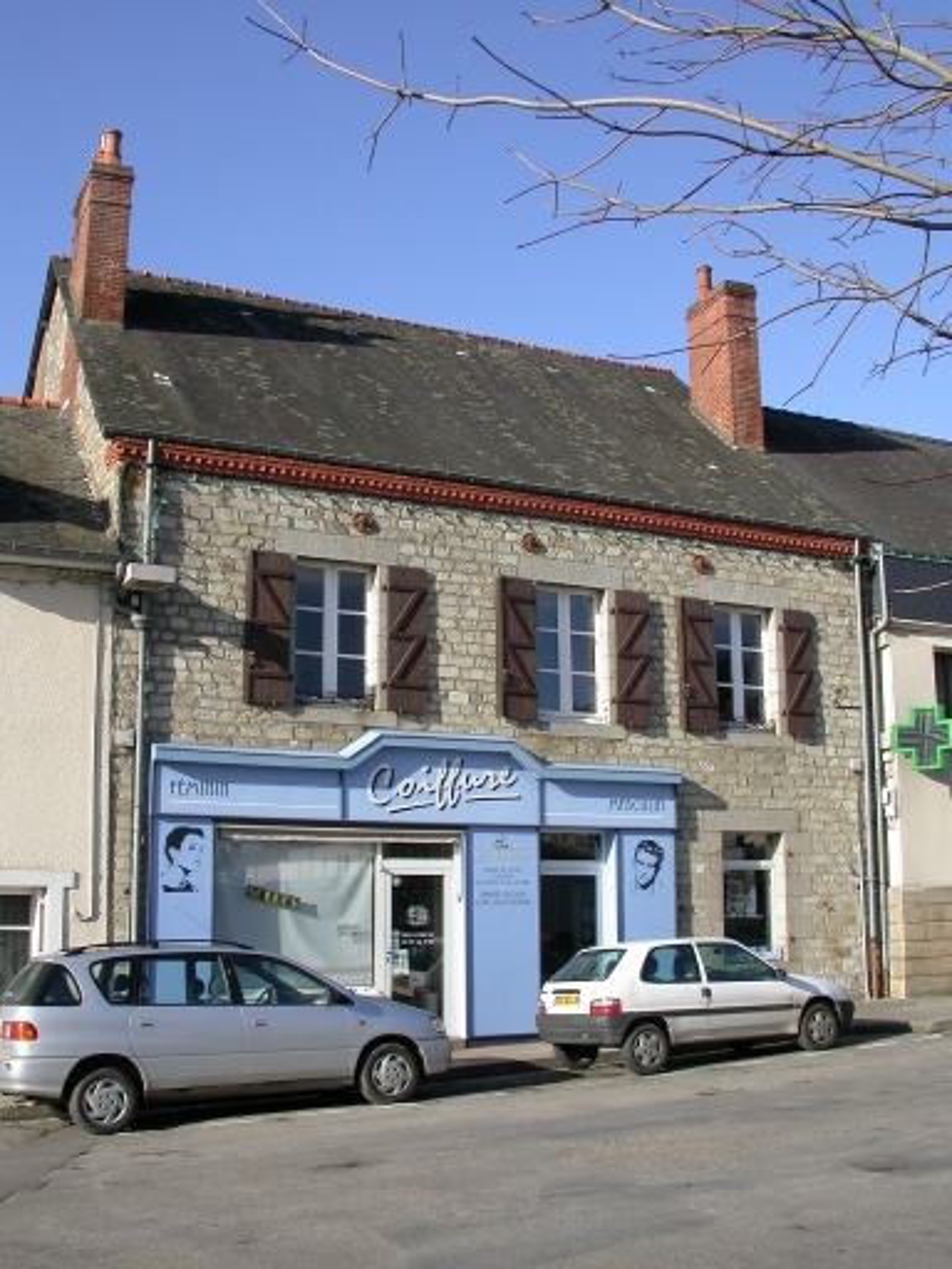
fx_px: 1393
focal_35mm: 38
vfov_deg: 49.0
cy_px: 634
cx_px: 476
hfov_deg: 37.7
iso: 100
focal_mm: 7.85
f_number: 6.7
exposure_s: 1/308
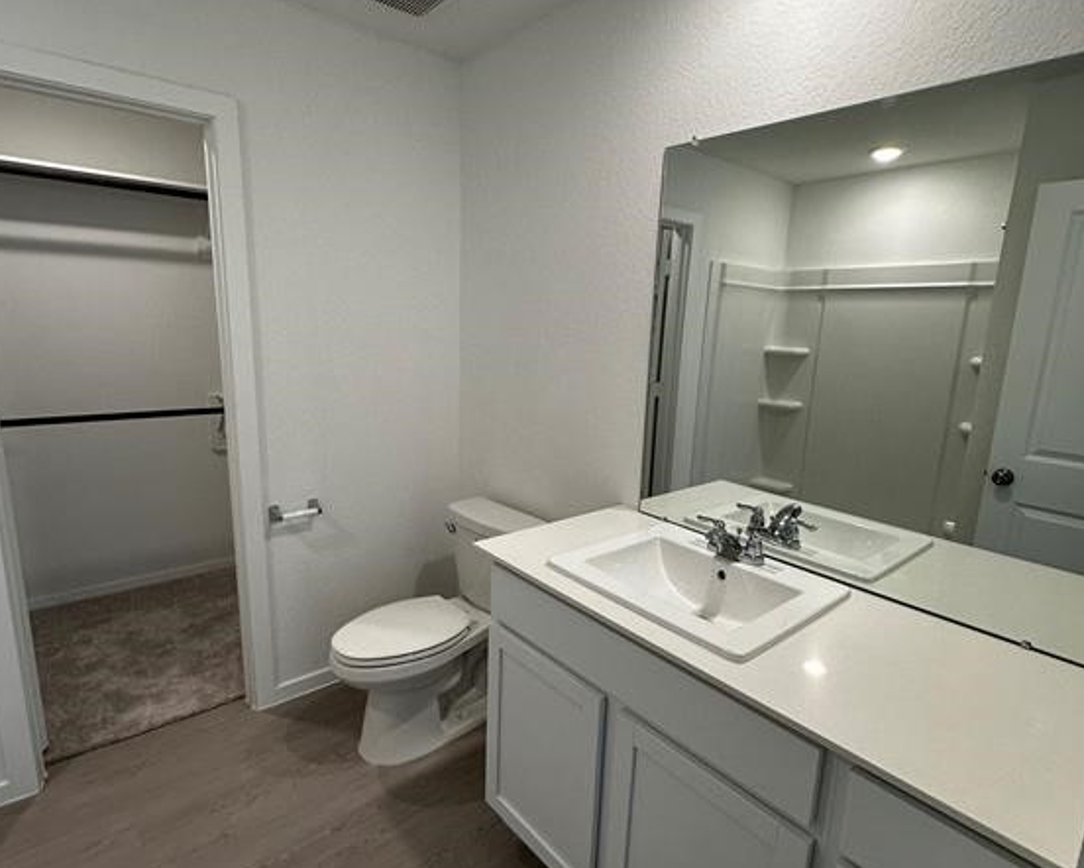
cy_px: 438
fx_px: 610
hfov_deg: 83.3
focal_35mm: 19
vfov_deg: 70.9
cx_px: 554
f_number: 2.2
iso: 160
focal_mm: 2.22
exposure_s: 1/120
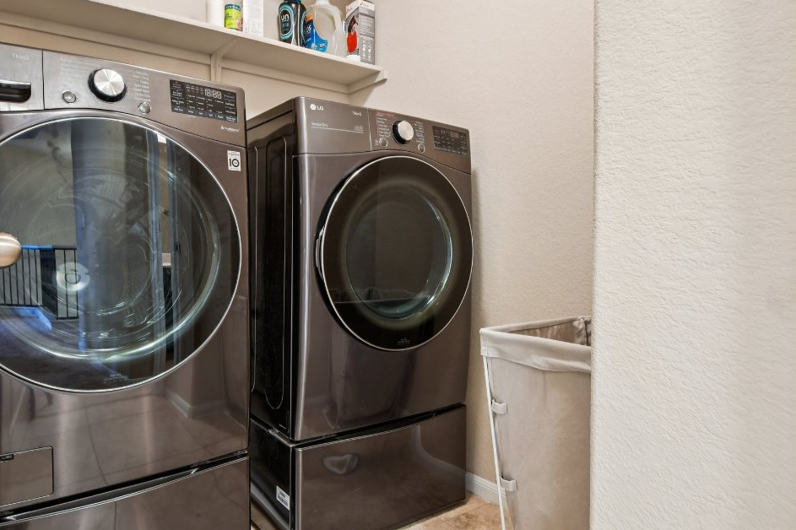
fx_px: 486
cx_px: 368
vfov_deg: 57.0
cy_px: 235
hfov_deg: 78.5
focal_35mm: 22
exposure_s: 1.3
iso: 400
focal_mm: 12
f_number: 8
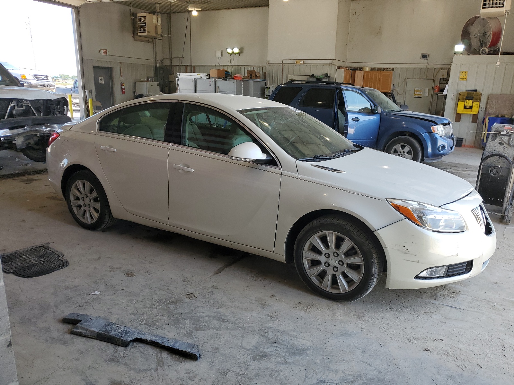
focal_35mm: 26
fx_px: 386
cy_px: 192
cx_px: 257
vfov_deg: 53.1
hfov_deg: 67.3
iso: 50
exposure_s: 1/526
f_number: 1.5
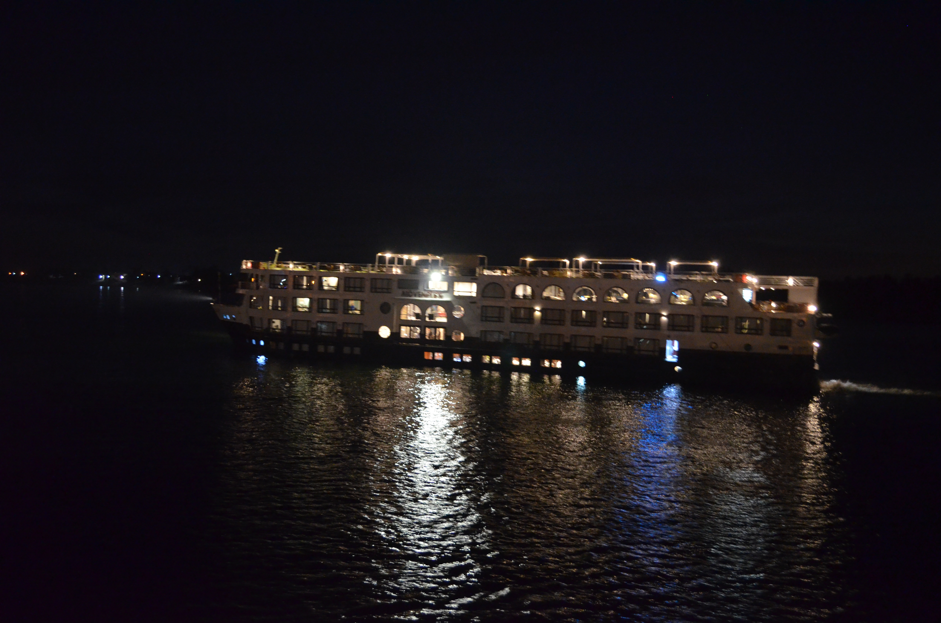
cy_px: 312
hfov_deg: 53.2
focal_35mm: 36
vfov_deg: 36.7
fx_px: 939
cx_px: 470
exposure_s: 1/10
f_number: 4
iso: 3200
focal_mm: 24
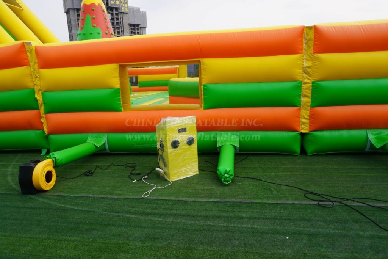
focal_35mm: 24
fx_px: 259
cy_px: 130
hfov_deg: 73.7
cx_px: 194
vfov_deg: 53.1
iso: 100
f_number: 6.3
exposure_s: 1/100
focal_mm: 16
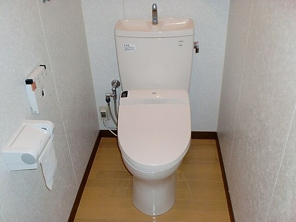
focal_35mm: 35
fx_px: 299
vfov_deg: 40.7
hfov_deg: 52.6
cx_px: 148
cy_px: 111
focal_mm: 6.3
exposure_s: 1/60
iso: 400
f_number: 3.1
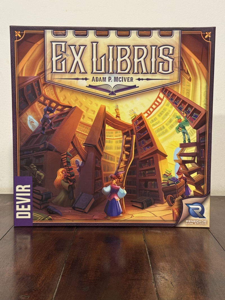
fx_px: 416
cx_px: 112
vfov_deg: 39.7
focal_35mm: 48
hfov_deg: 30.3
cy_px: 150
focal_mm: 6.76
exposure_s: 1/50
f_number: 1.78
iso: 250
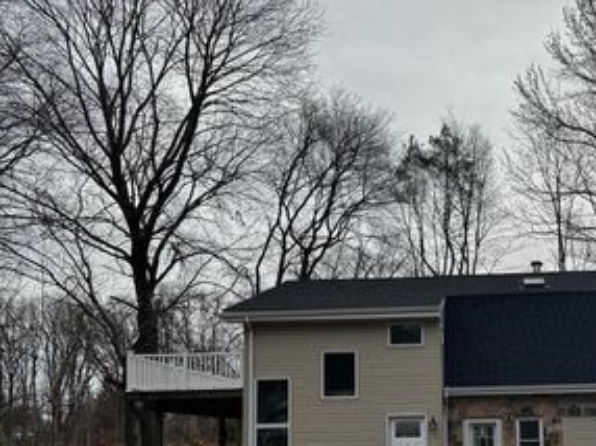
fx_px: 723
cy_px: 385
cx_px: 479
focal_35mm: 42
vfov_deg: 32.9
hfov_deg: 42.7
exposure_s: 1/3413
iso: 80
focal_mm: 6.76
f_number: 1.78
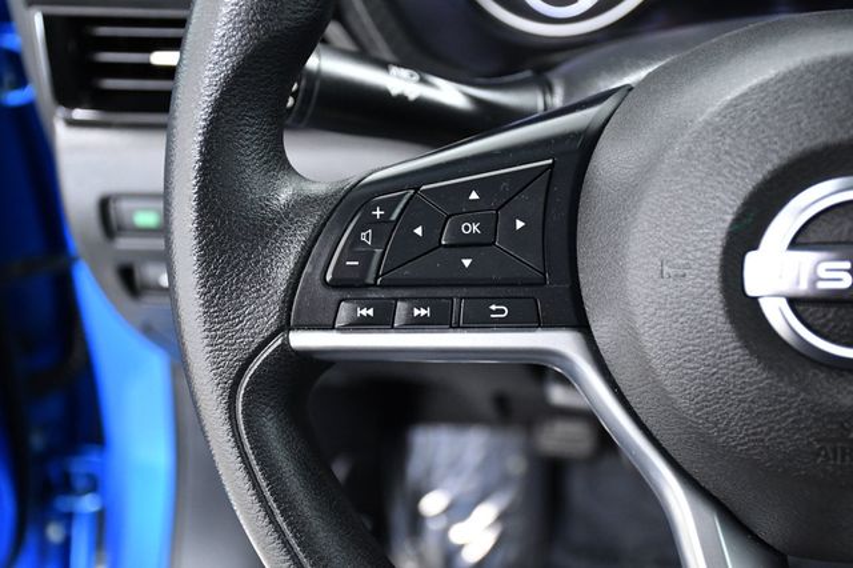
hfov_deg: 31.9
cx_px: 426
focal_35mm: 63
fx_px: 1492
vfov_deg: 21.5
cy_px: 284
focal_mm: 42
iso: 2500
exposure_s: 1/80
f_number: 4.5
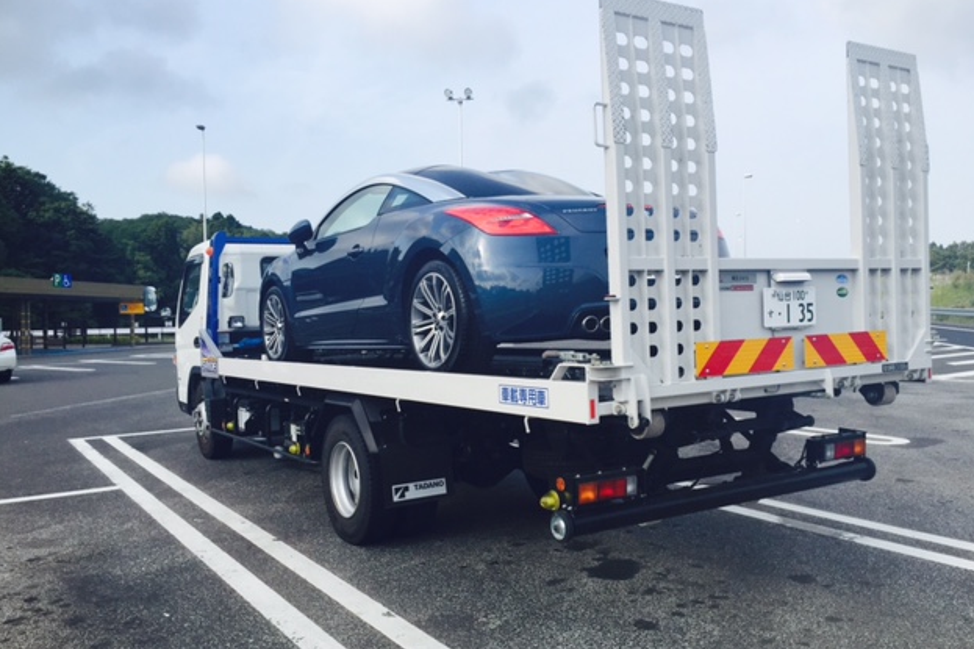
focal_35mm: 31
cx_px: 494
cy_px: 342
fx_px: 838
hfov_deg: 60.3
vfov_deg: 42.3
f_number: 2.2
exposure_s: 1/1464
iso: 32
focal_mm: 4.15
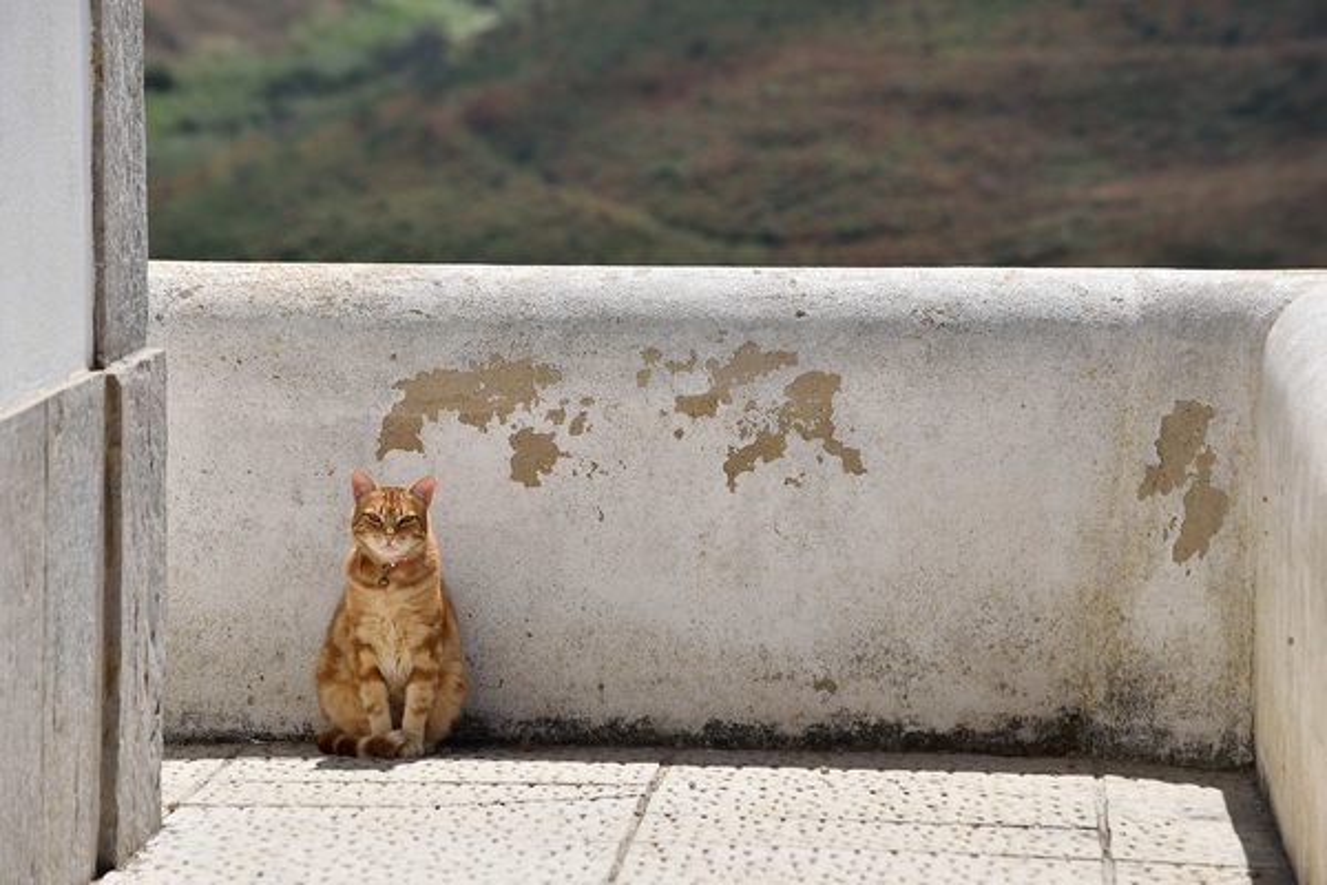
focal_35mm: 232
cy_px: 442
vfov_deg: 5.9
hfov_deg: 8.9
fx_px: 8570
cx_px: 664
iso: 100
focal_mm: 155
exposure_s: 1/500
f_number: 9
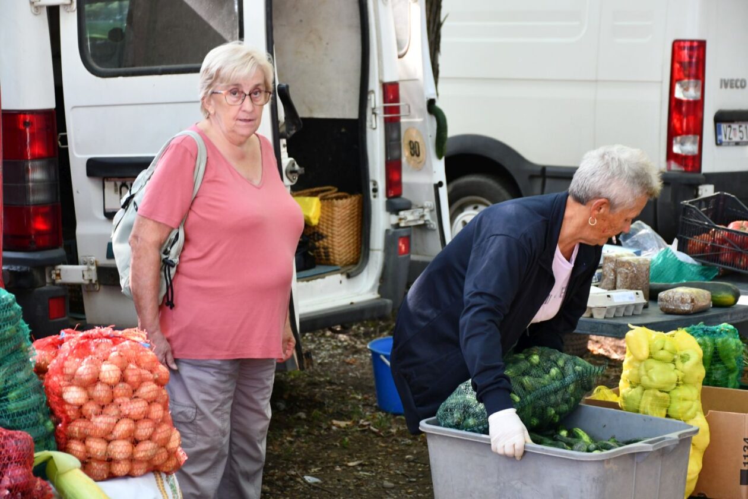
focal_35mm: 90
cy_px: 250
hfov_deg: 22.6
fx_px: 1870
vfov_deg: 15.2
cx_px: 374
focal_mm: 60
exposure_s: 1/125
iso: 1100
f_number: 5
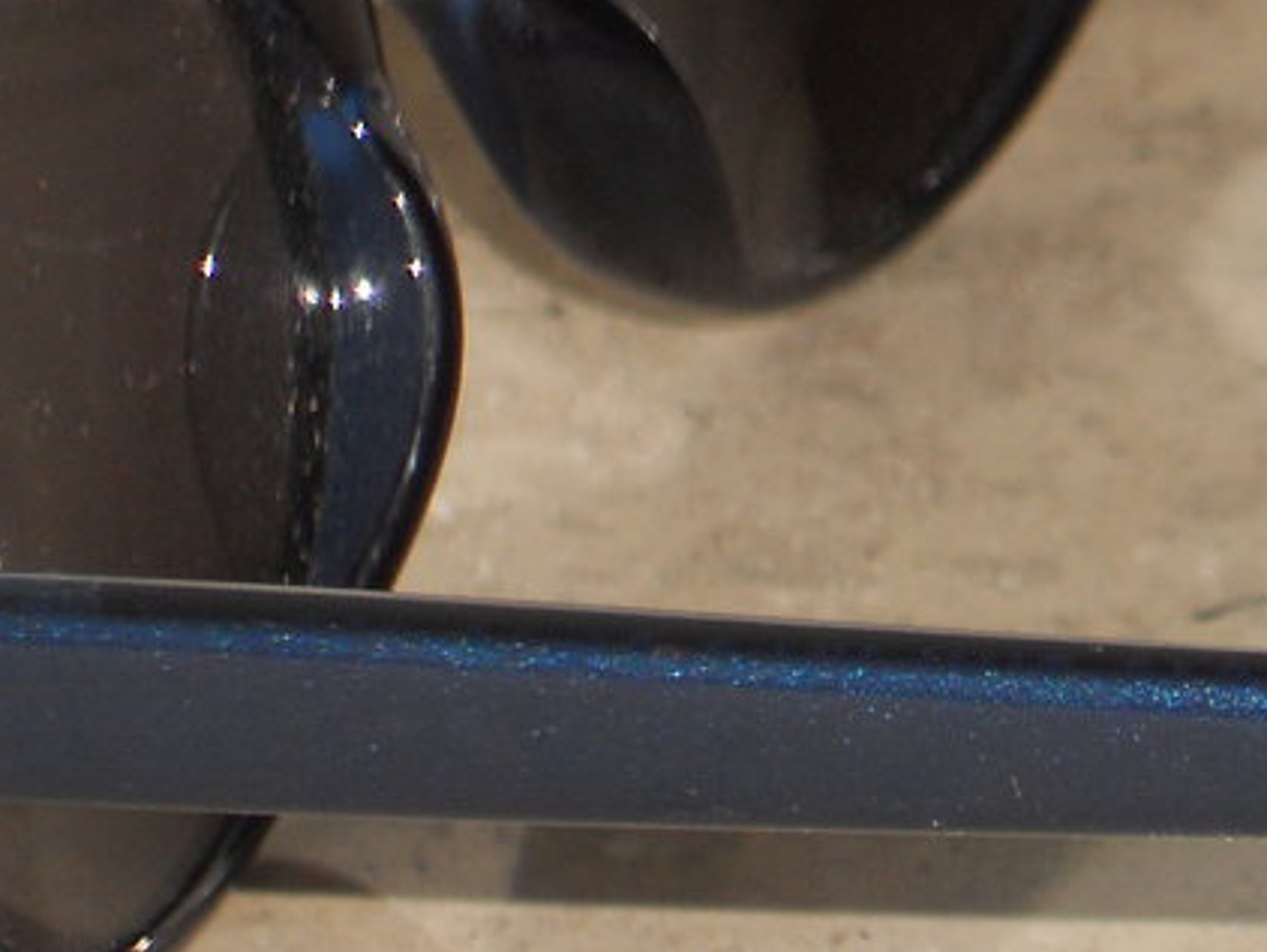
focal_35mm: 341
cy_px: 375
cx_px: 1869
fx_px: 12488
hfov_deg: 5.8
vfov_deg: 4.4
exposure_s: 1/60
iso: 100
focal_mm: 19.6
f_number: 5.9
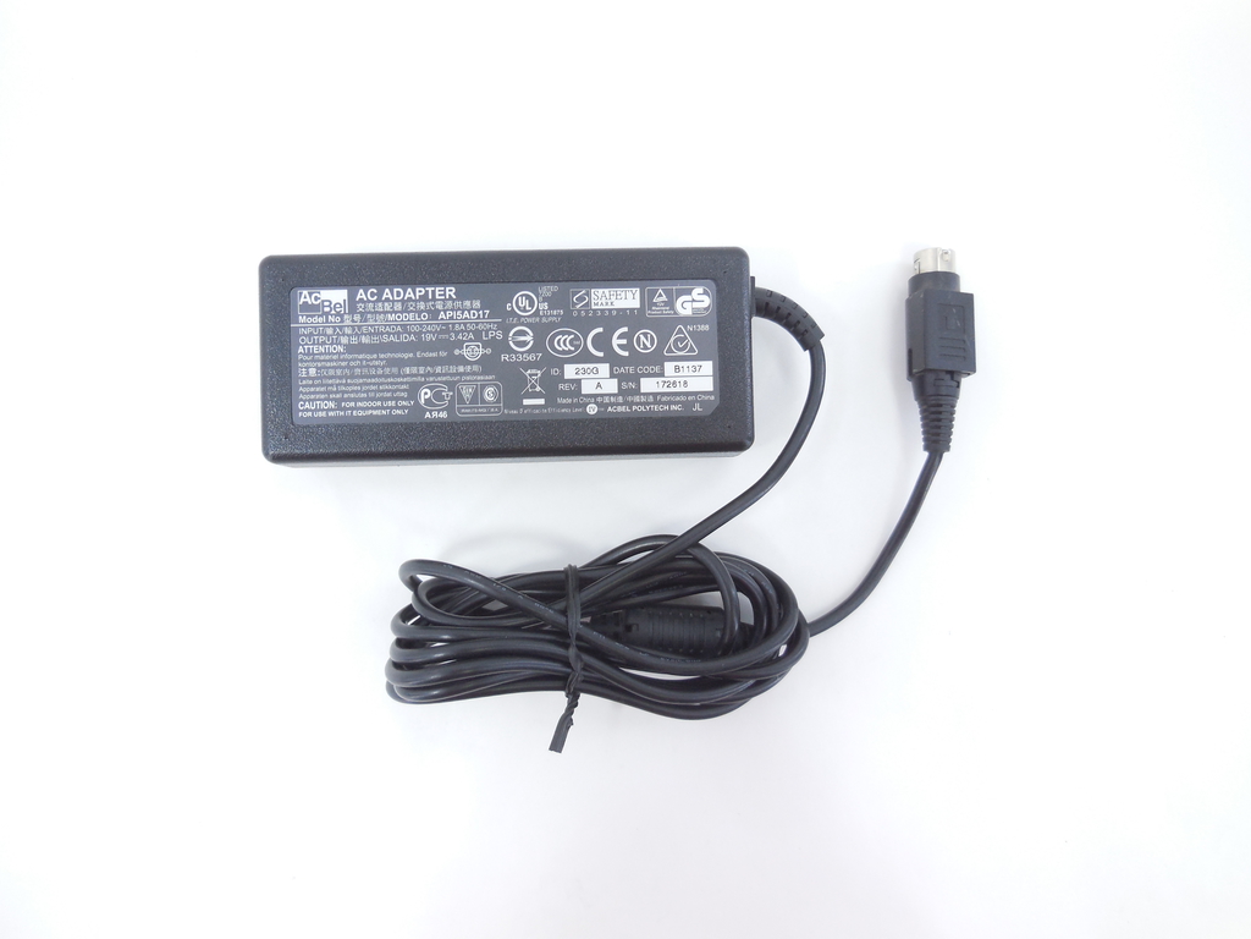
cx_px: 626
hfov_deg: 69.4
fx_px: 903
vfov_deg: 54.9
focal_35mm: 25
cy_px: 470
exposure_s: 1/30
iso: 140
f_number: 3.1
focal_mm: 4.5
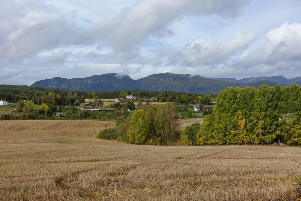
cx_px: 150
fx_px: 309
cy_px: 100
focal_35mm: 37
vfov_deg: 35.9
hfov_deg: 51.9
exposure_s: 1/500
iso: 125
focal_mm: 13.72
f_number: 5.6
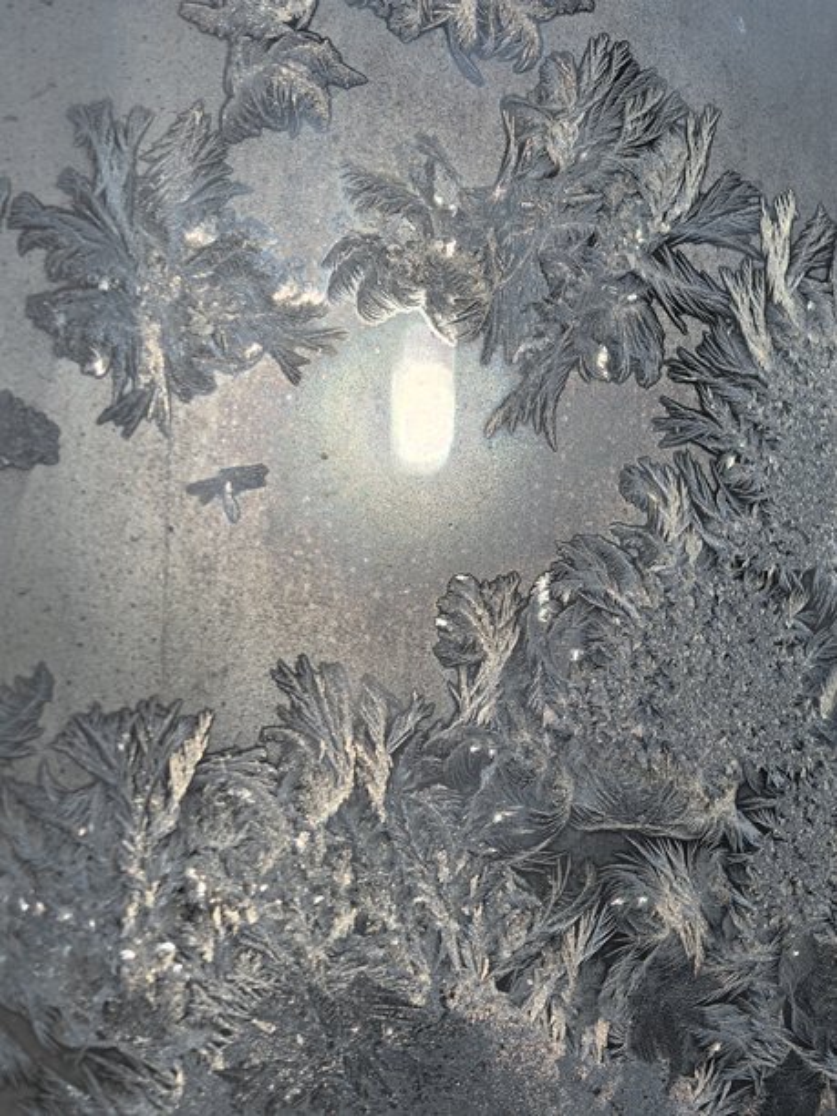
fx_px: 3063
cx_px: 418
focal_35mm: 95
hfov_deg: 15.6
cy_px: 558
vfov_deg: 20.7
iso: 50
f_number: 2.1
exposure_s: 1/709
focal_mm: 15
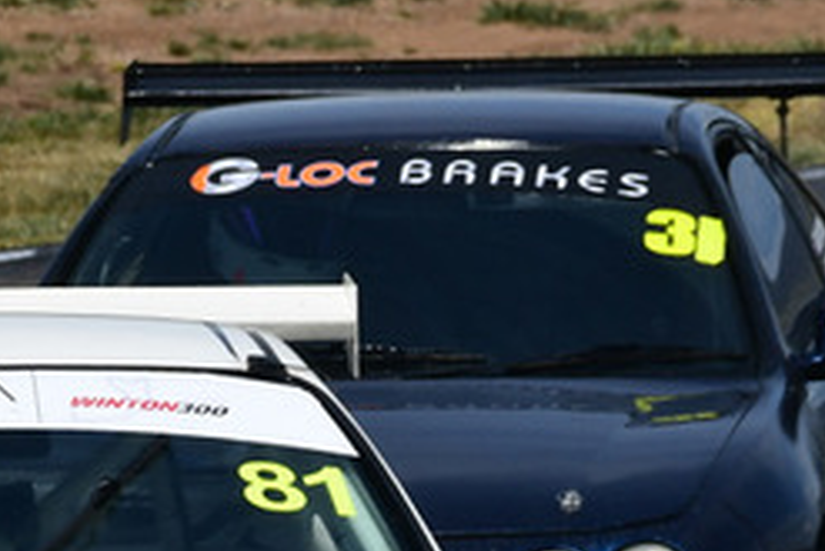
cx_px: 251
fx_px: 36733
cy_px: 631
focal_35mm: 1602
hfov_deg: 1.3
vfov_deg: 0.9
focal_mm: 330
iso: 250
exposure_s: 1/640
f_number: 11
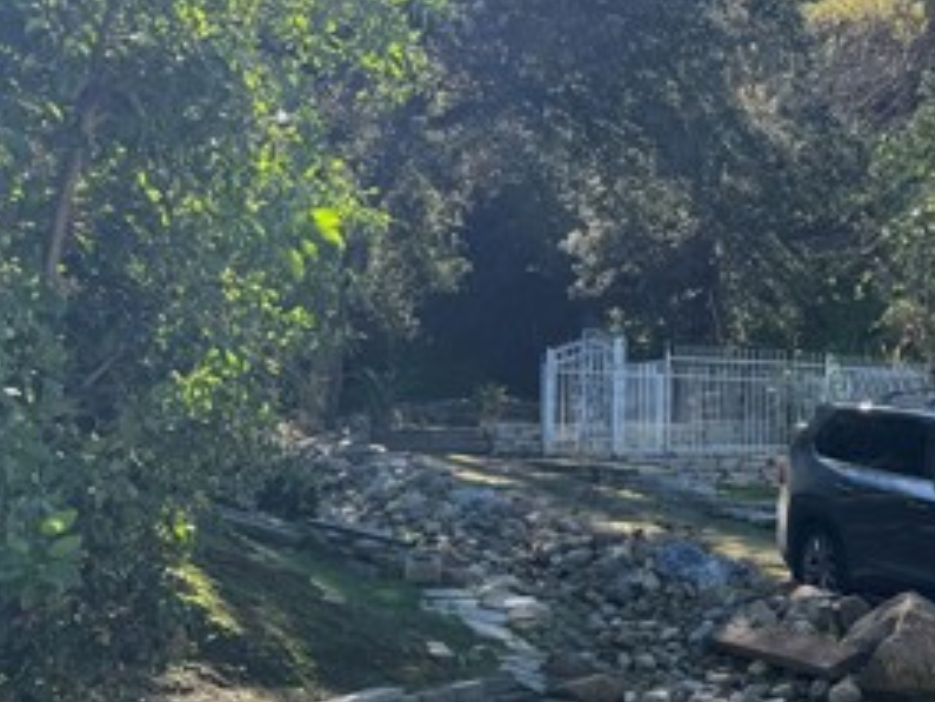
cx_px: 1073
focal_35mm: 58
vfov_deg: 25.2
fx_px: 1567
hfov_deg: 29.4
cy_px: 385
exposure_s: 1/1285
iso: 80
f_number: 1.78
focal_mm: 6.76
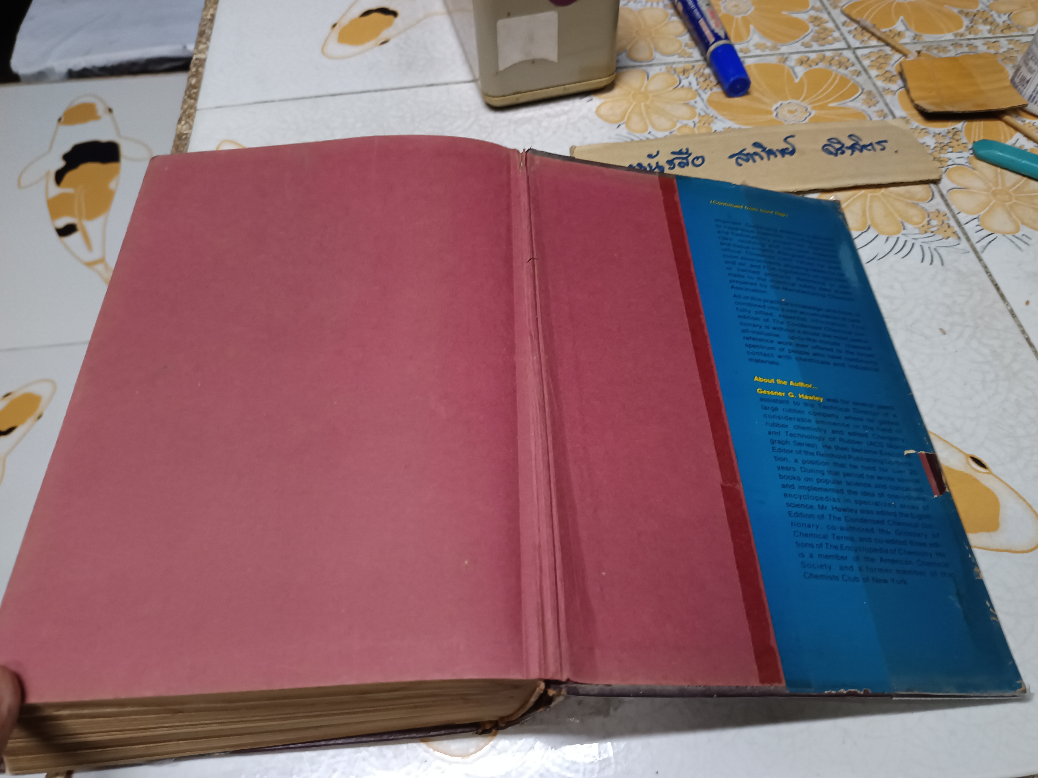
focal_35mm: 25
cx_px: 538
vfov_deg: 54.9
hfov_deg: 69.4
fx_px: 750
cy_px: 391
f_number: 1.7
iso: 1228
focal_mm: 5.31
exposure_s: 1/33.3
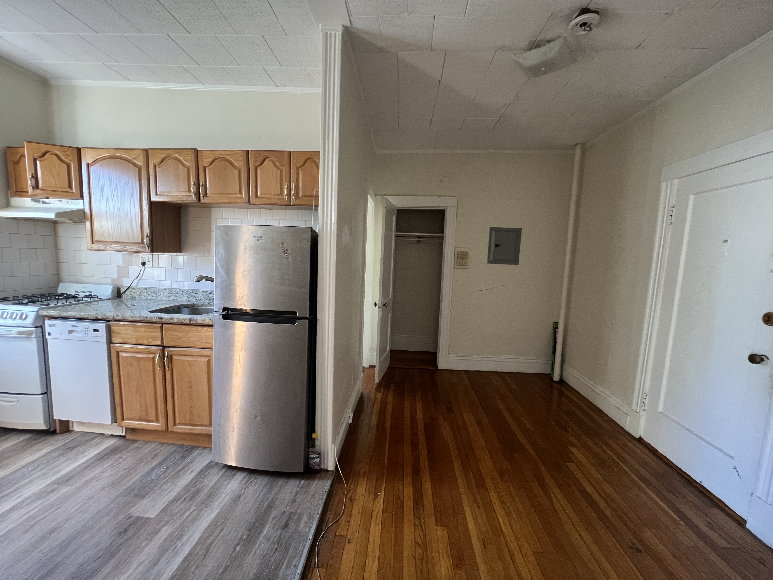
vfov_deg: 89.9
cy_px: 290
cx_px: 386
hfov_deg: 106.2
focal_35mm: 13
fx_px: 290
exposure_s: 1/60
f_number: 1.8
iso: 250
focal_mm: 1.57
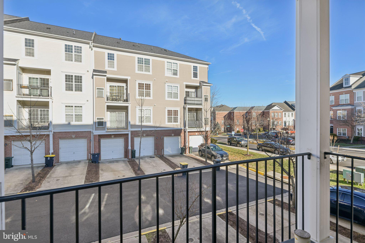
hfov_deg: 93.3
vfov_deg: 70.4
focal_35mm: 17
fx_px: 172
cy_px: 122
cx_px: 182
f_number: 8
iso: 100
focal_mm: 17
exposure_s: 1/160
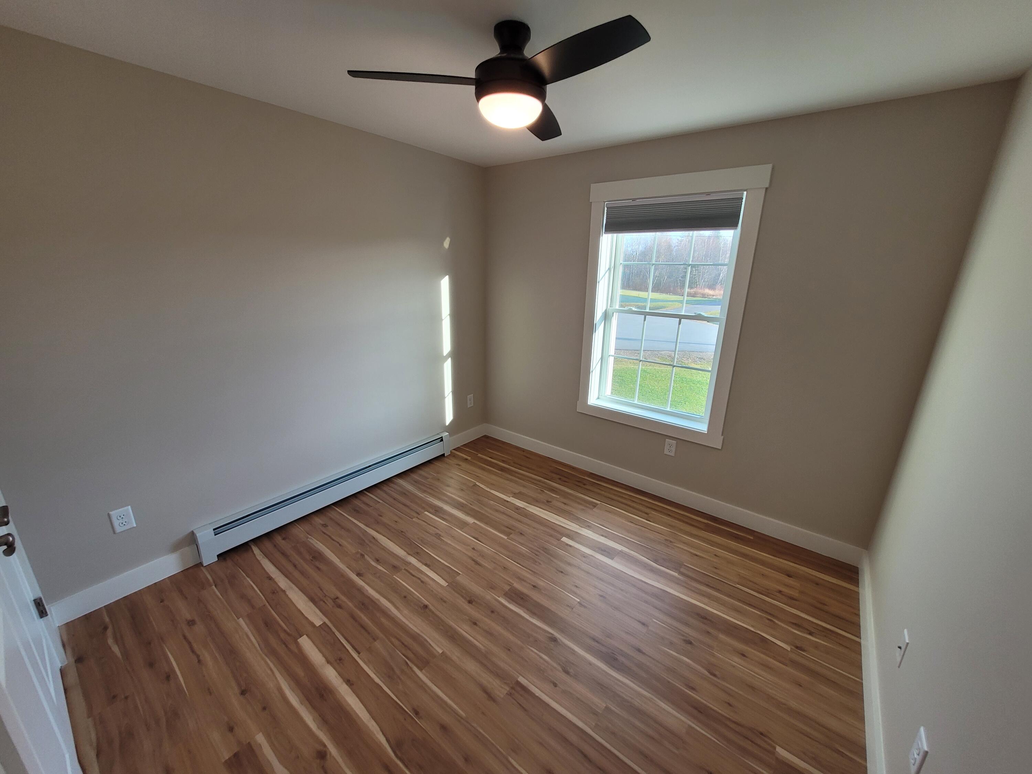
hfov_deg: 106.2
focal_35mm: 13
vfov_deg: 89.9
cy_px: 387
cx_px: 516
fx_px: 388
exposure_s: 1/60
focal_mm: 1.74
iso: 50
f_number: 2.2
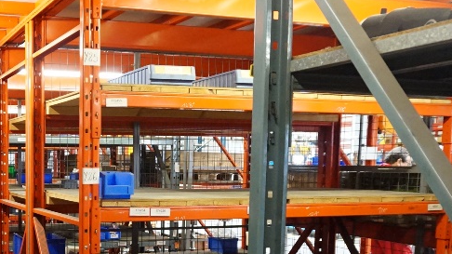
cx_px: 63
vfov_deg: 22.1
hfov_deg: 37.2
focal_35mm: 53
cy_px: 231
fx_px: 635
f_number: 4
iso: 3200
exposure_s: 1/60
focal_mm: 16
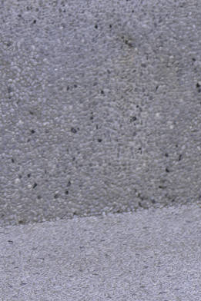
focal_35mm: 448
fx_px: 3755
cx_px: -240
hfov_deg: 3.0
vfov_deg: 4.5
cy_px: -418
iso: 100
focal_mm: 85
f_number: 4.5
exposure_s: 1/320
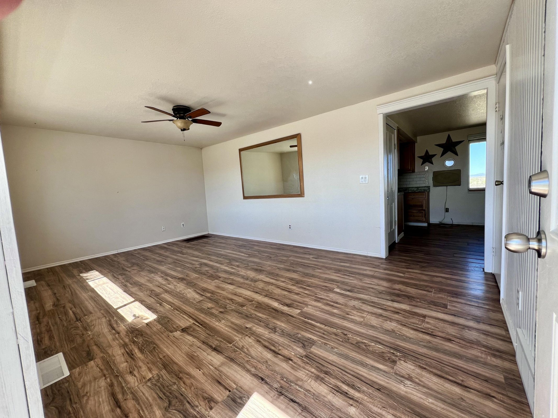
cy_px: 209
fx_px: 210
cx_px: 279
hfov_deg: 106.2
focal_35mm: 13
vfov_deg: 89.9
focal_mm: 1.57
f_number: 1.8
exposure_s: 1/156
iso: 32
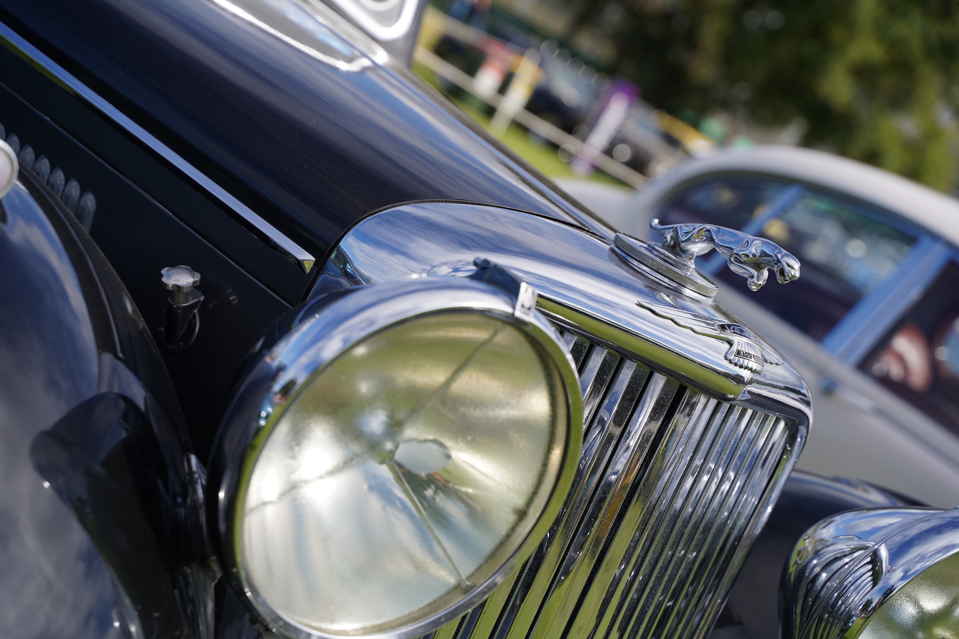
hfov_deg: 27.0
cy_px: 320
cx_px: 480
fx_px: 1998
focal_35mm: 75
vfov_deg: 18.2
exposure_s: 1/1000
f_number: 4.5
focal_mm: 75
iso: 100
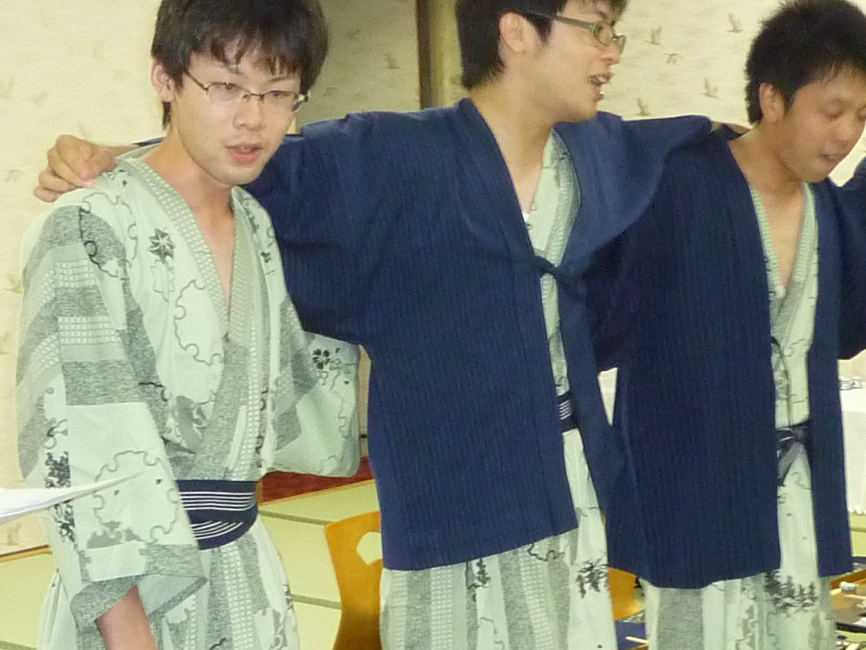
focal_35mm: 88
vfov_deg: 16.8
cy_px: 364
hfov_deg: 22.2
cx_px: 534
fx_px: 2202
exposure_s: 1/30
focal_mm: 4.4
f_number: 2.8
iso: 250
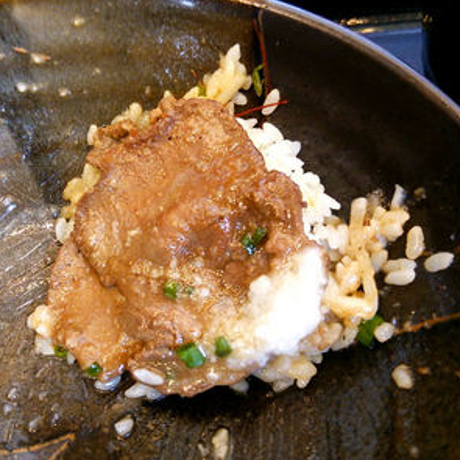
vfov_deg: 46.0
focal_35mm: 36
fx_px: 541
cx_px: 178
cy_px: 229
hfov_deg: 45.7
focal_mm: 4.06
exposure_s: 1/33
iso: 160
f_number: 1.94
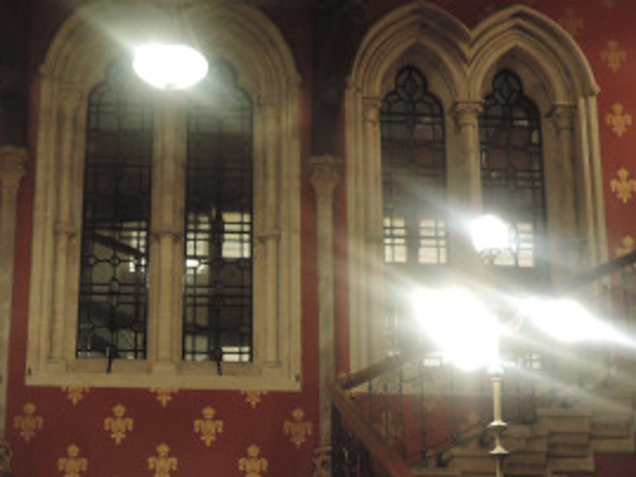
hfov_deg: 33.5
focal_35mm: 57
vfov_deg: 24.9
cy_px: 434
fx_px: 1048
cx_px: 210
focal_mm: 5.1
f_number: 1.8
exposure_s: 1/15
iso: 400
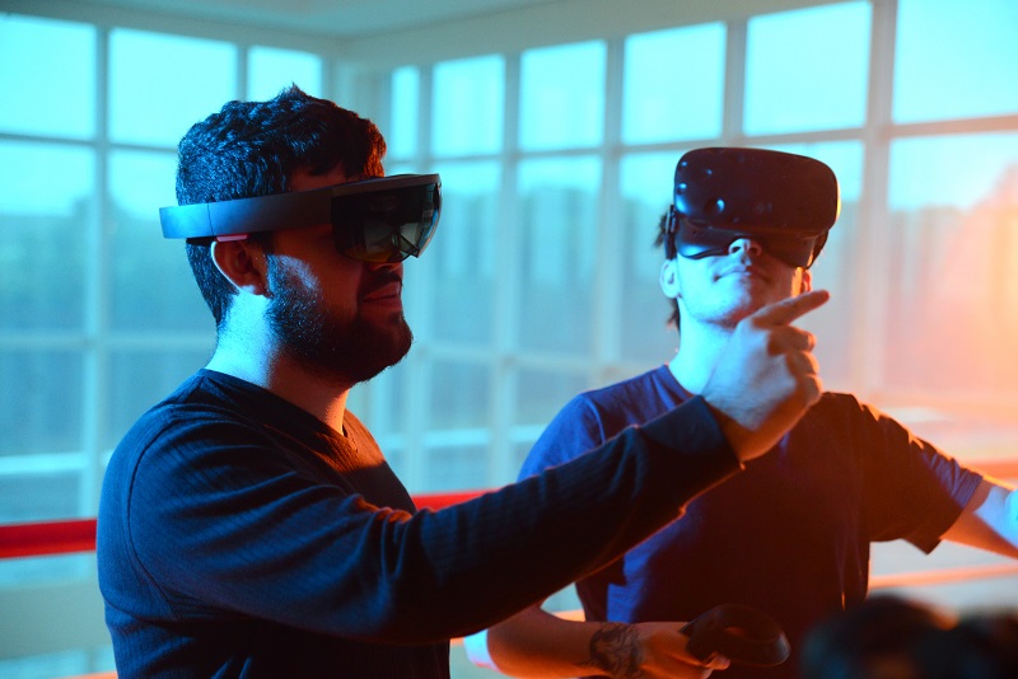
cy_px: 340
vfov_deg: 20.9
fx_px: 1839
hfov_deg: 30.9
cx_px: 509
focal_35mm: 65
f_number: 3.5
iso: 2000
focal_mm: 65
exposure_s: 1/50
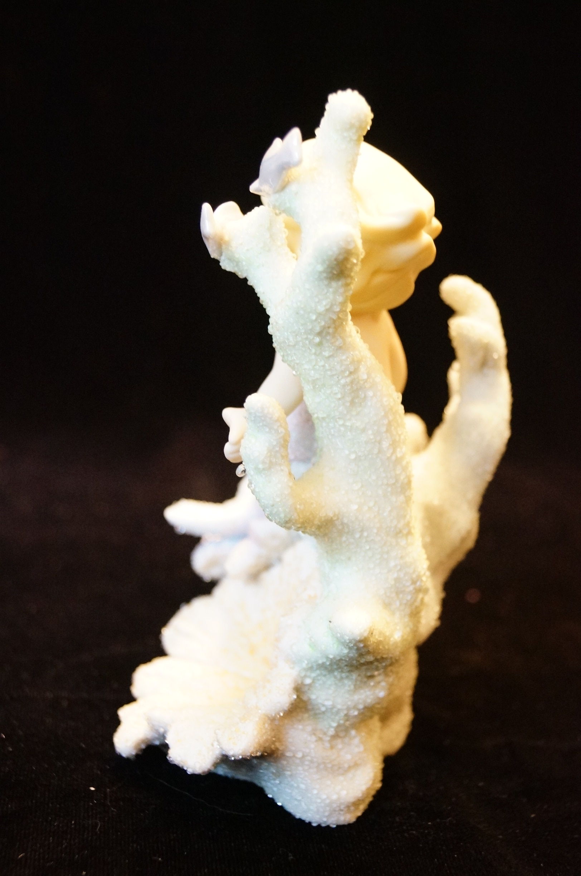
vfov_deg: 37.9
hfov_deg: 25.7
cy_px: 438
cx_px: 290
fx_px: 1275
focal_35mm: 52
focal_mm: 35
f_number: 5
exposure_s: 1/10
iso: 3200
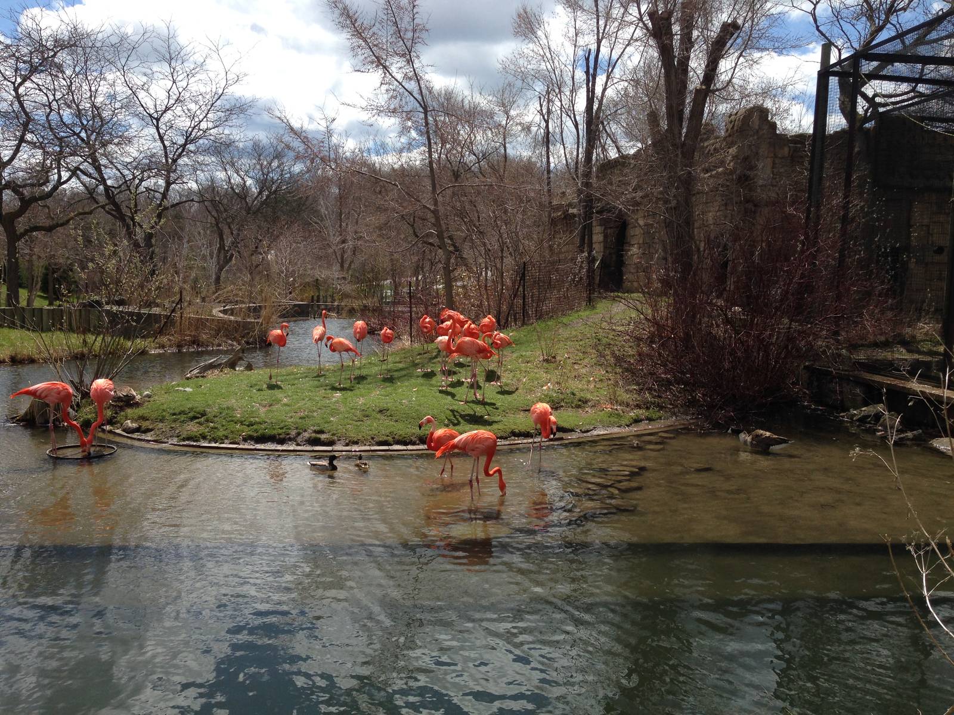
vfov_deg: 42.9
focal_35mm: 33
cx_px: 477
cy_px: 358
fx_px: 909
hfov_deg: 55.4
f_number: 2.4
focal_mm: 4.12
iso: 50
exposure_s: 1/1808
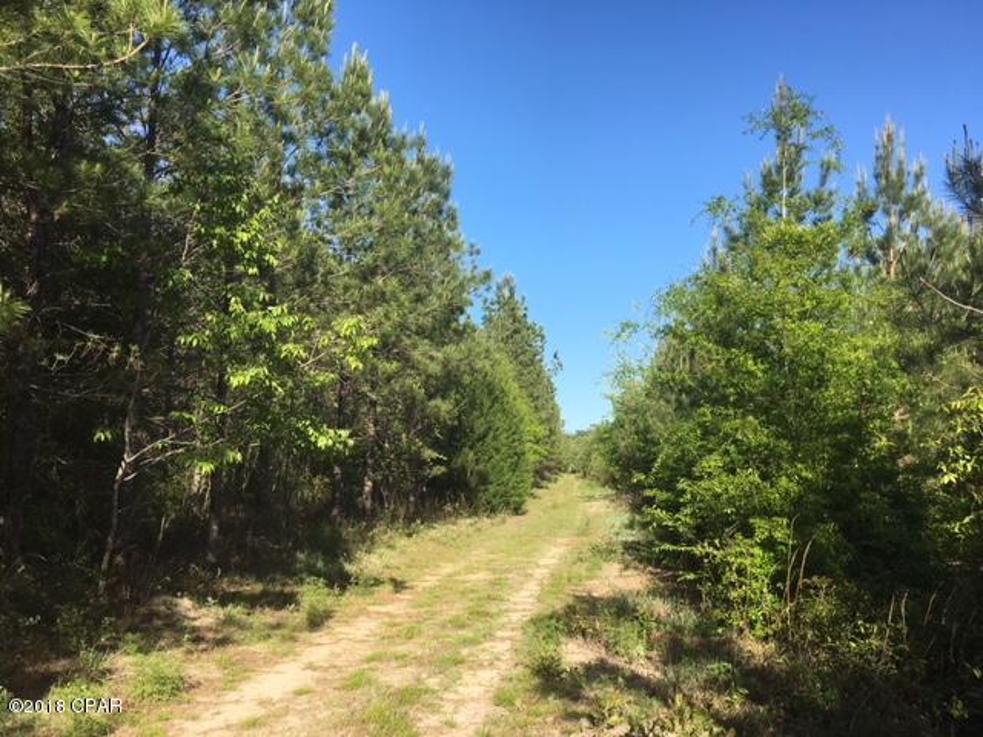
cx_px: 492
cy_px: 368
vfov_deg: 48.2
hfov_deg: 61.7
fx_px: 824
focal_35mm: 29
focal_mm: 4.15
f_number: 2.2
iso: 25
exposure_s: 1/950
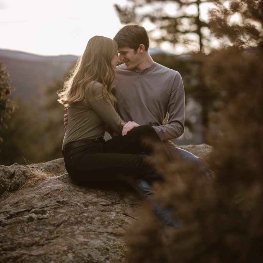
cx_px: 131
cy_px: 101
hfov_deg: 16.0
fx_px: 937
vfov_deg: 16.0
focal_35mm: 109
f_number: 2
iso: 200
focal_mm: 85
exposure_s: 1/800
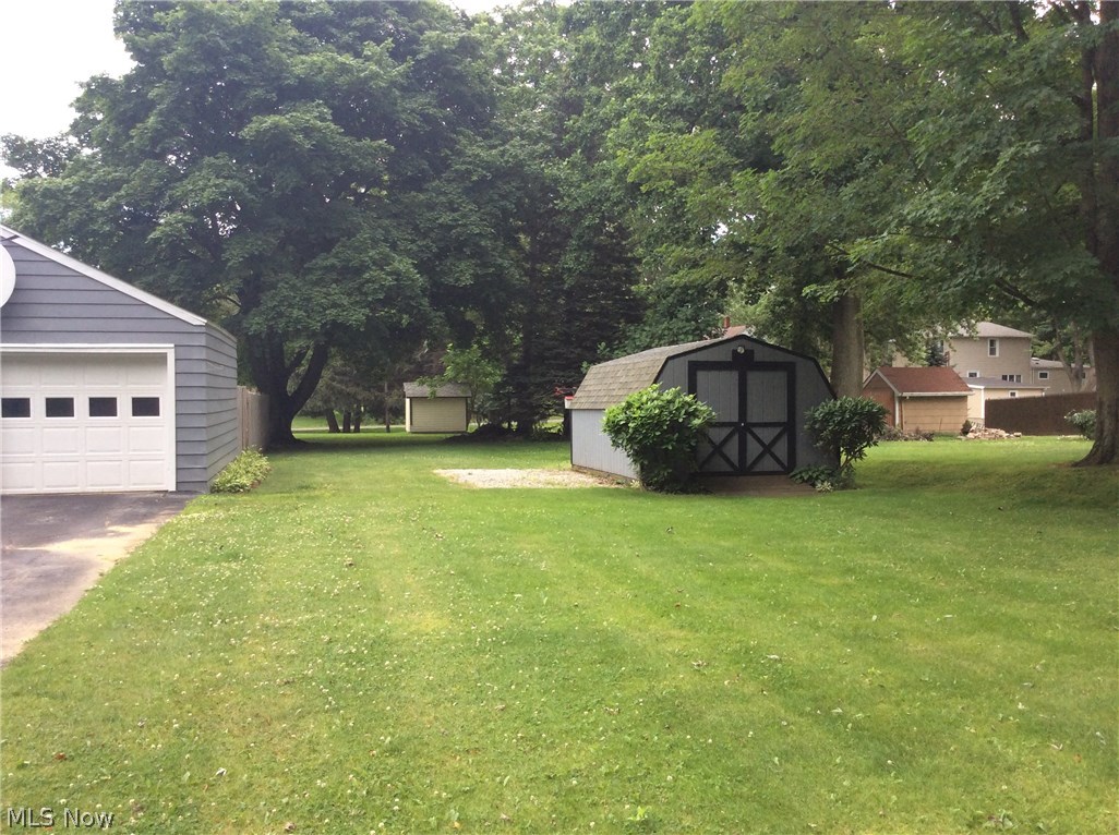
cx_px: 560
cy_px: 418
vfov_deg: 44.0
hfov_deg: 56.9
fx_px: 1033
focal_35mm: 32
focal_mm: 3.3
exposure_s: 1/120
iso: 50
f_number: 2.4
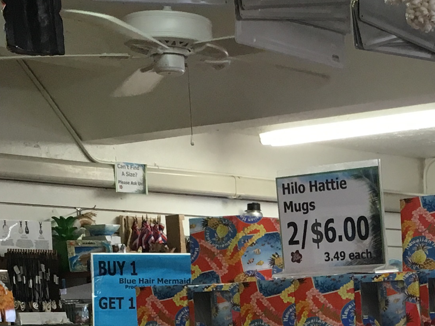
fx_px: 1332
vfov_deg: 13.3
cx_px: 456
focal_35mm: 106
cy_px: 454
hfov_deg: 18.0
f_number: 2.2
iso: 32
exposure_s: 1/30
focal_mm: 4.15
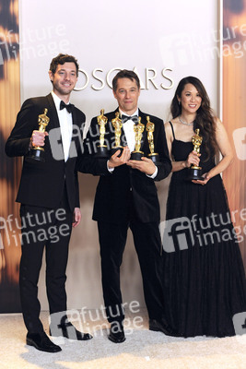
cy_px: 184
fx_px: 942
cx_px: 123
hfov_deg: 14.9
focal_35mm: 92
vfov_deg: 22.1
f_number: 5.6
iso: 2000
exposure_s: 1/160
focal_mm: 92
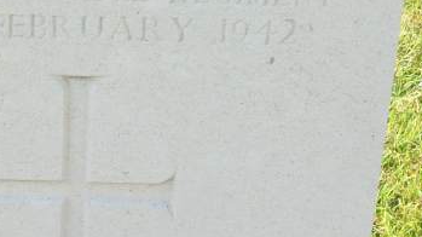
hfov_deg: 15.3
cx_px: 129
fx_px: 1566
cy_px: 93
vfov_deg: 8.7
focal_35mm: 140
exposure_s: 1/250
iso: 80
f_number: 3.1
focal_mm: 6.3
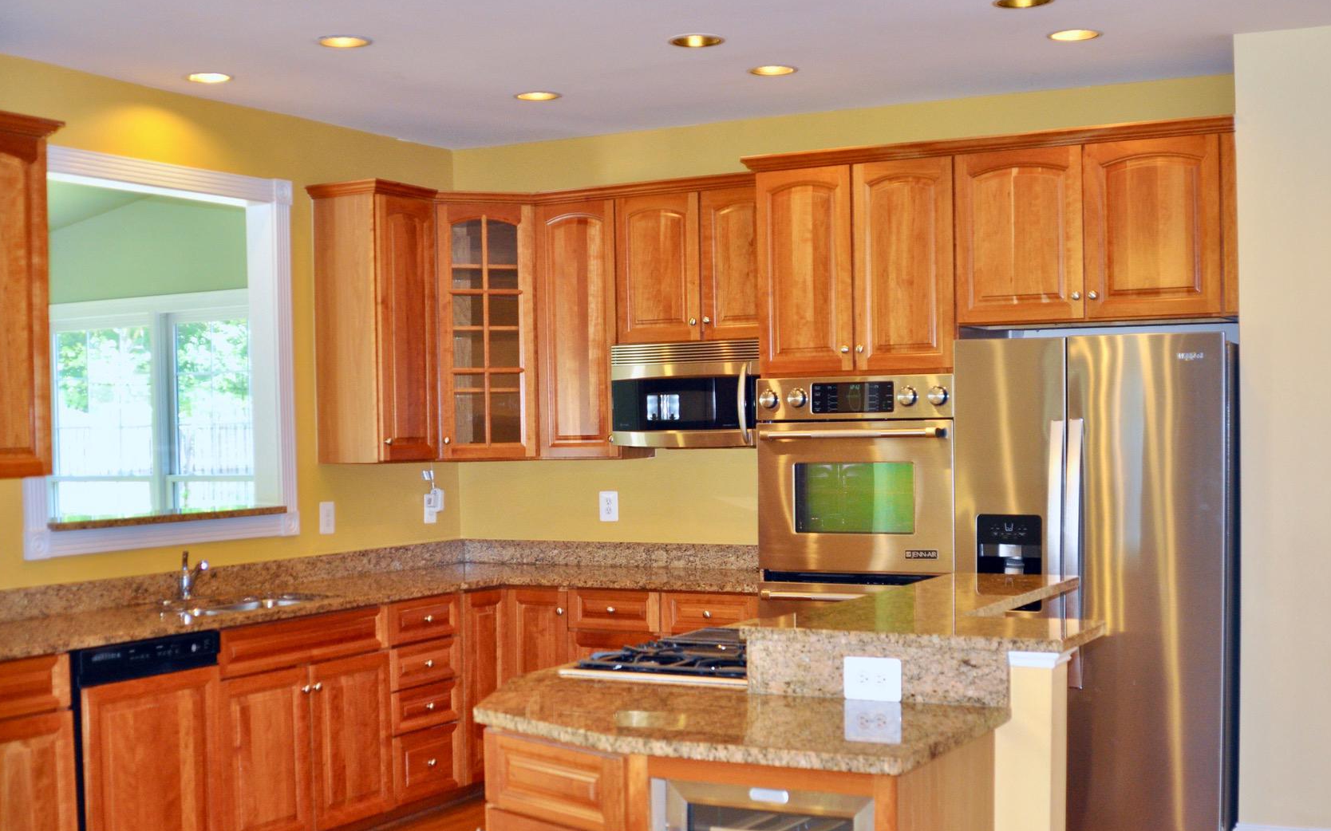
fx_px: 1632
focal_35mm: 45
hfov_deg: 44.4
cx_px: 632
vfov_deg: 28.5
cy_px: 500
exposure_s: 1/125
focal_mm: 24
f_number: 2.8
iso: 720
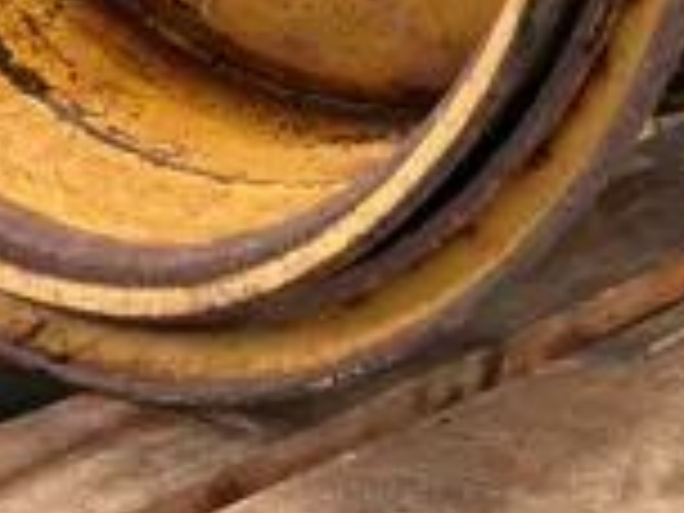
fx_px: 1996
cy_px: -400
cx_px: 248
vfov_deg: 13.2
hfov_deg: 19.4
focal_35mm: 101
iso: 100
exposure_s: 1/108
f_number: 1.78
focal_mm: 6.76
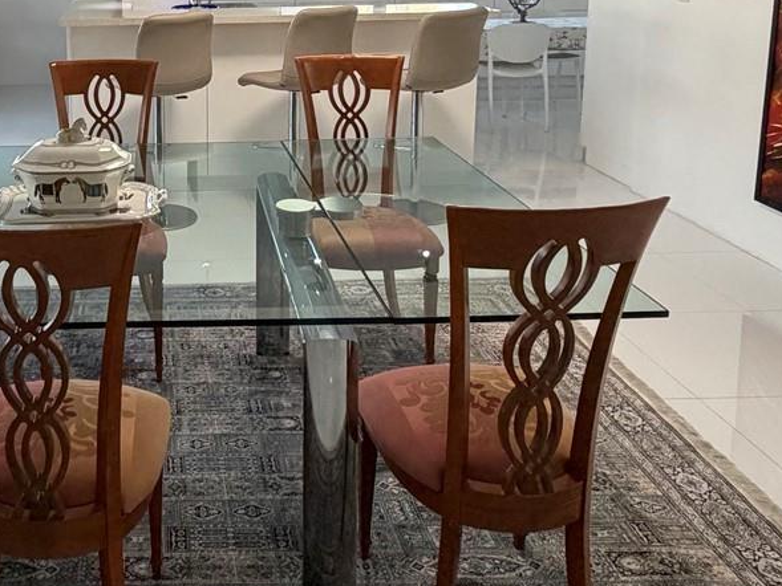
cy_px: 58
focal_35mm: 38
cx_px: 141
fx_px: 859
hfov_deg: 46.1
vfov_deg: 35.5
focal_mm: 2.22
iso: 250
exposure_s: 1/120
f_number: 2.2
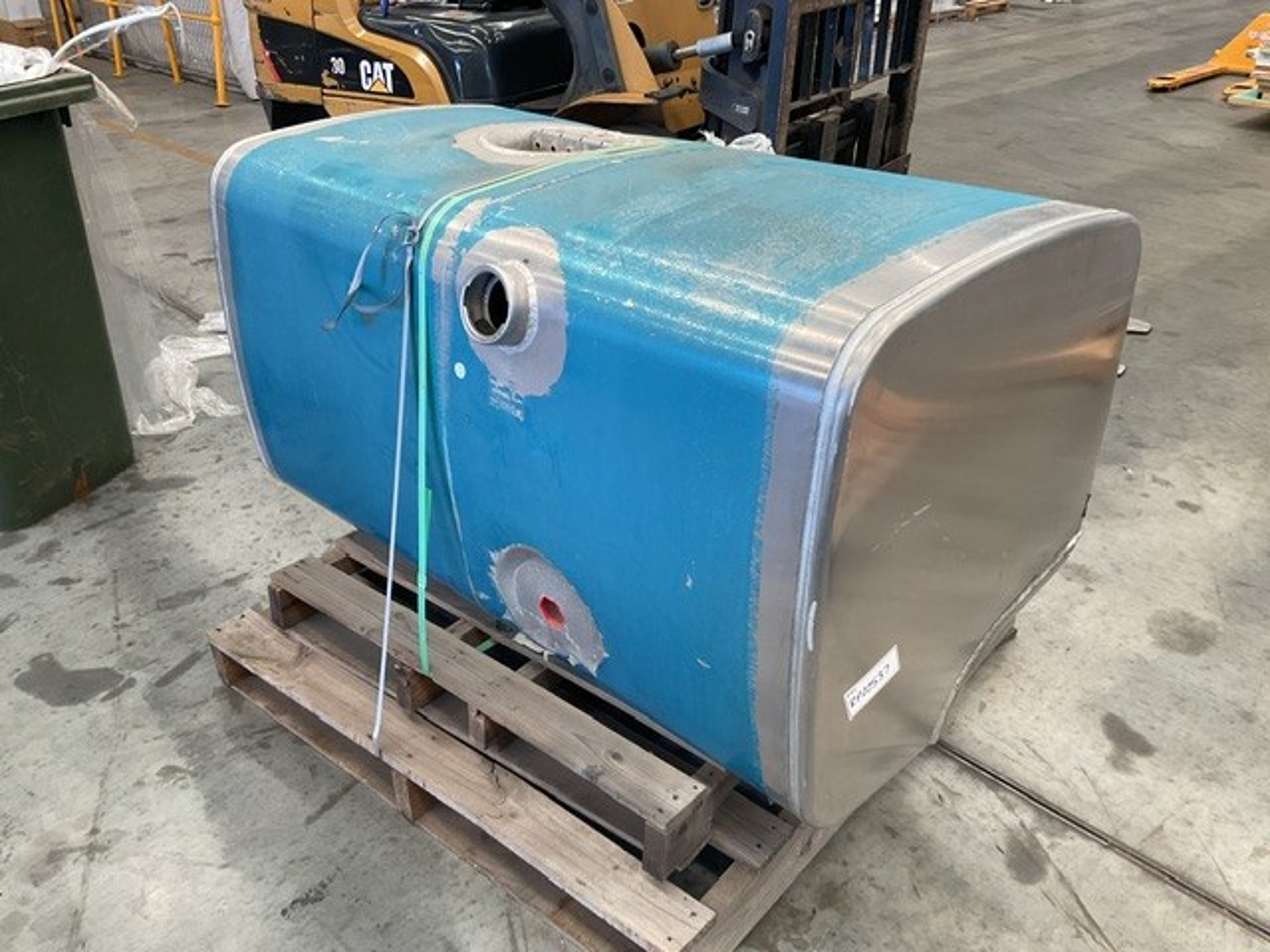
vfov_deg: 48.2
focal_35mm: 29
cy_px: 476
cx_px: 635
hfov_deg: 61.7
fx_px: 1064
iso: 64
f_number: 1.8
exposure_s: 1/100
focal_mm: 3
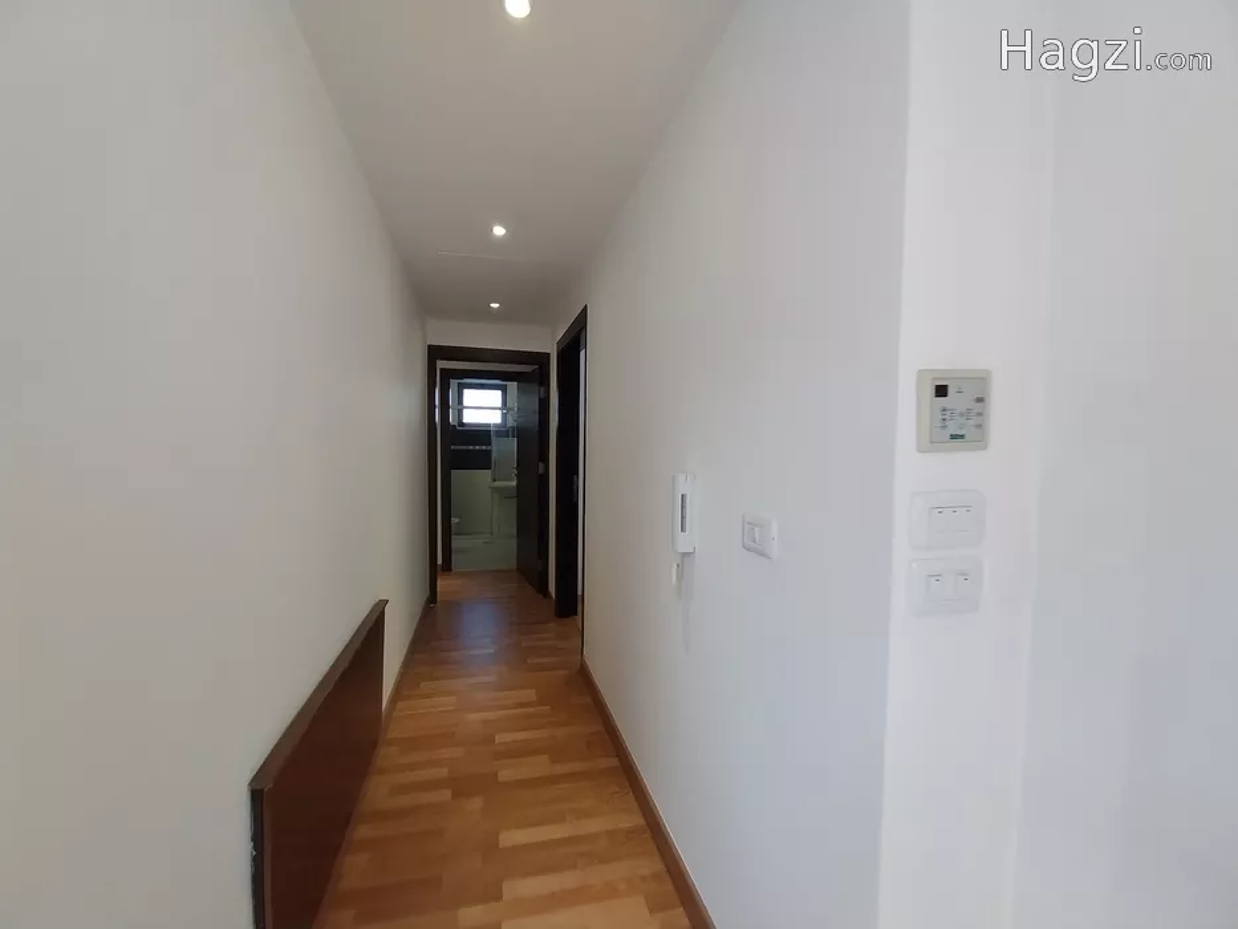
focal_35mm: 13
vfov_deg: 89.9
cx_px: 619
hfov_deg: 106.2
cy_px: 464
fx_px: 465
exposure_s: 1/50
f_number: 2.2
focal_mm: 1.3
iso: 100
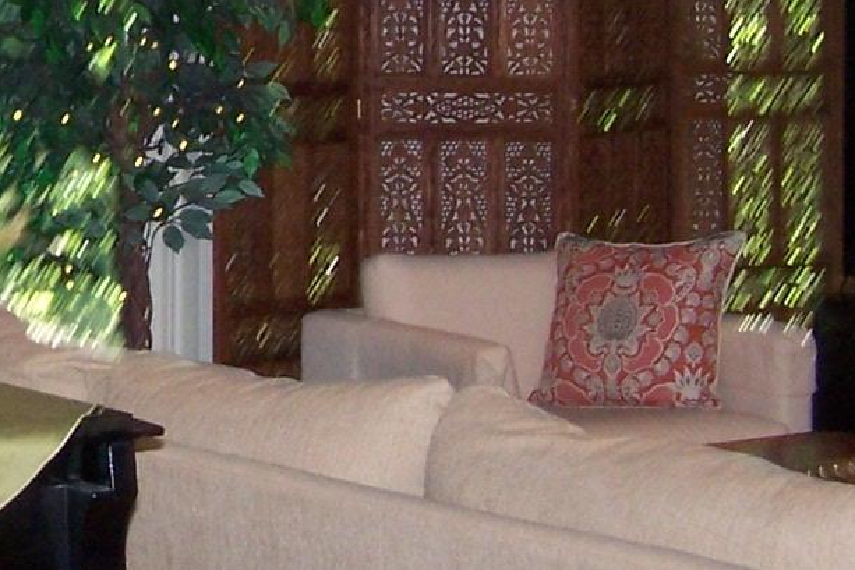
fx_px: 3136
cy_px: -25
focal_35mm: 132
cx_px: -155
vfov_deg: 10.3
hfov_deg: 15.0
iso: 140
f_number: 2.8
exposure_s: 1/60
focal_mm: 6.3
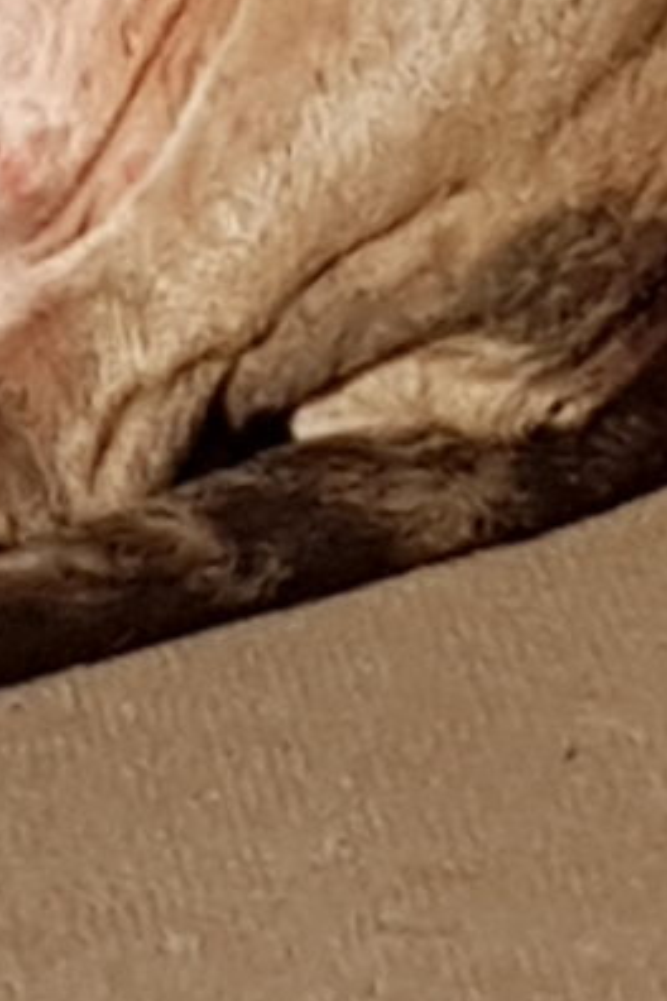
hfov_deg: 7.4
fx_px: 4863
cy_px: -849
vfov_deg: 10.9
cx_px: -864
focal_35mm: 175
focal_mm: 4.2
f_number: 1.7
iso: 40
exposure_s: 1/2528
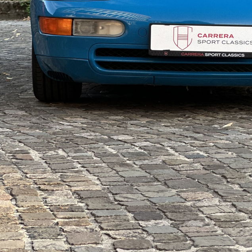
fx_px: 1211
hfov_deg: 11.8
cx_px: 203
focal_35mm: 147
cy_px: 7
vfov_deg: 11.8
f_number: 2.8
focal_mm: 9
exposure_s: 1/121
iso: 80
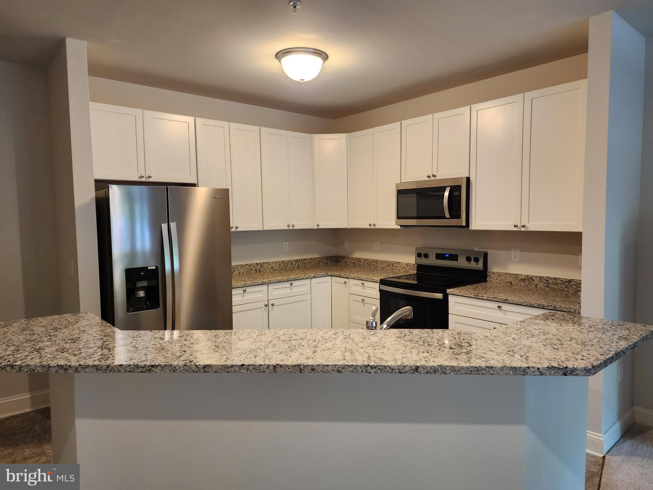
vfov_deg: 58.9
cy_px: 245
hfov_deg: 73.9
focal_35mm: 23
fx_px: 434
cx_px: 326
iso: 320
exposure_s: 1/120
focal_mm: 6.4
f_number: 1.8
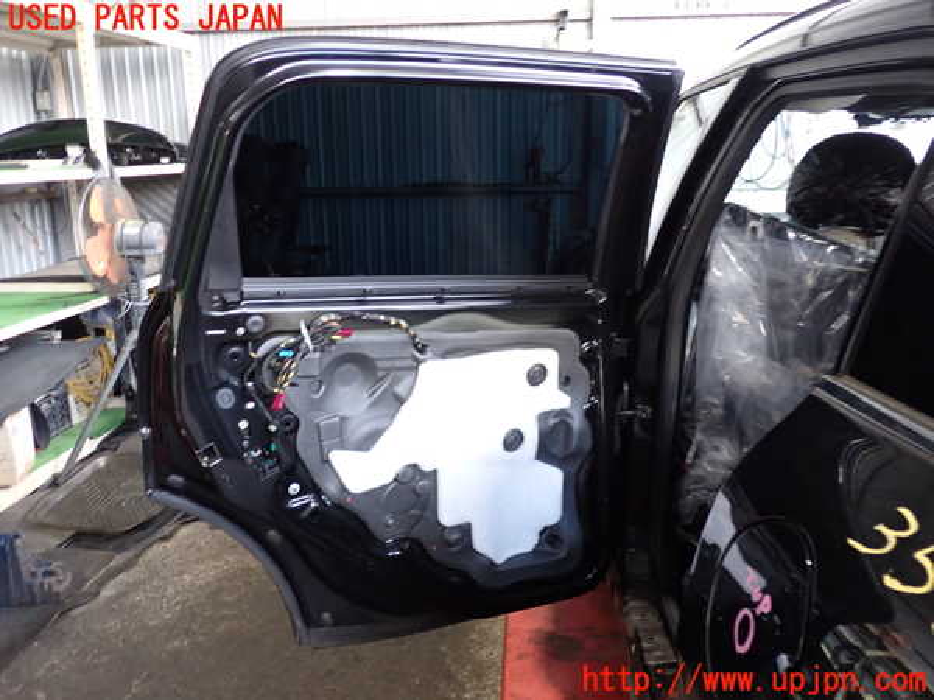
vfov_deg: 46.8
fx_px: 809
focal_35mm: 30
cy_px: 350
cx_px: 467
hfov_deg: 60.0
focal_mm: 5.4
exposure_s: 1/30
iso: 320
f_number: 2.3
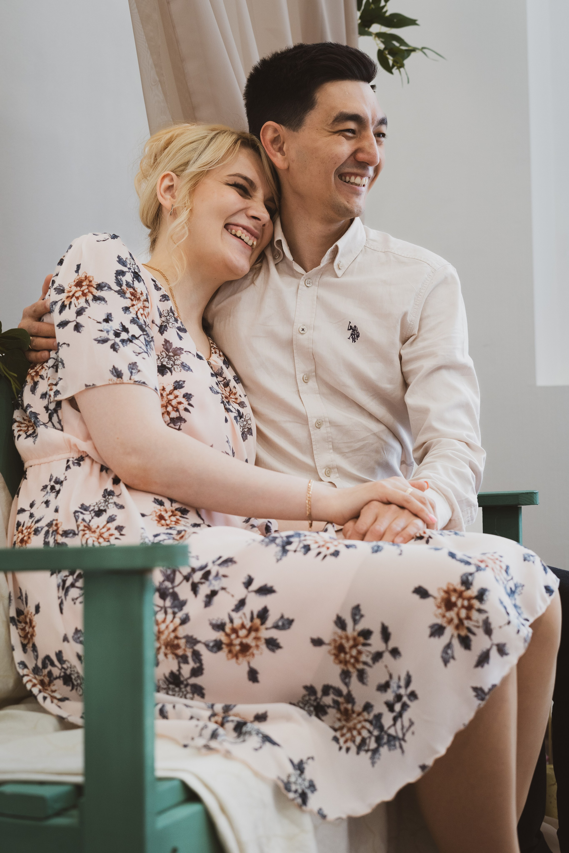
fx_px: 1185
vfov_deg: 39.6
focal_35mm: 50
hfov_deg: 27.0
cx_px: 284
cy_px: 426
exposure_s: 1/160
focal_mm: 50
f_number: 4
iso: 1250
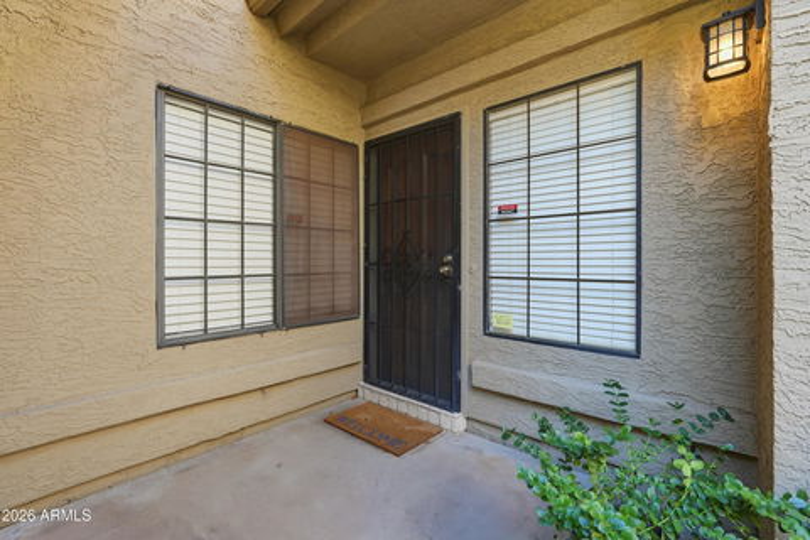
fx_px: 371
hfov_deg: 95.0
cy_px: 270
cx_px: 405
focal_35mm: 16
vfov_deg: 72.1
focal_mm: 16.5
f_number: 9
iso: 100
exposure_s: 1/80
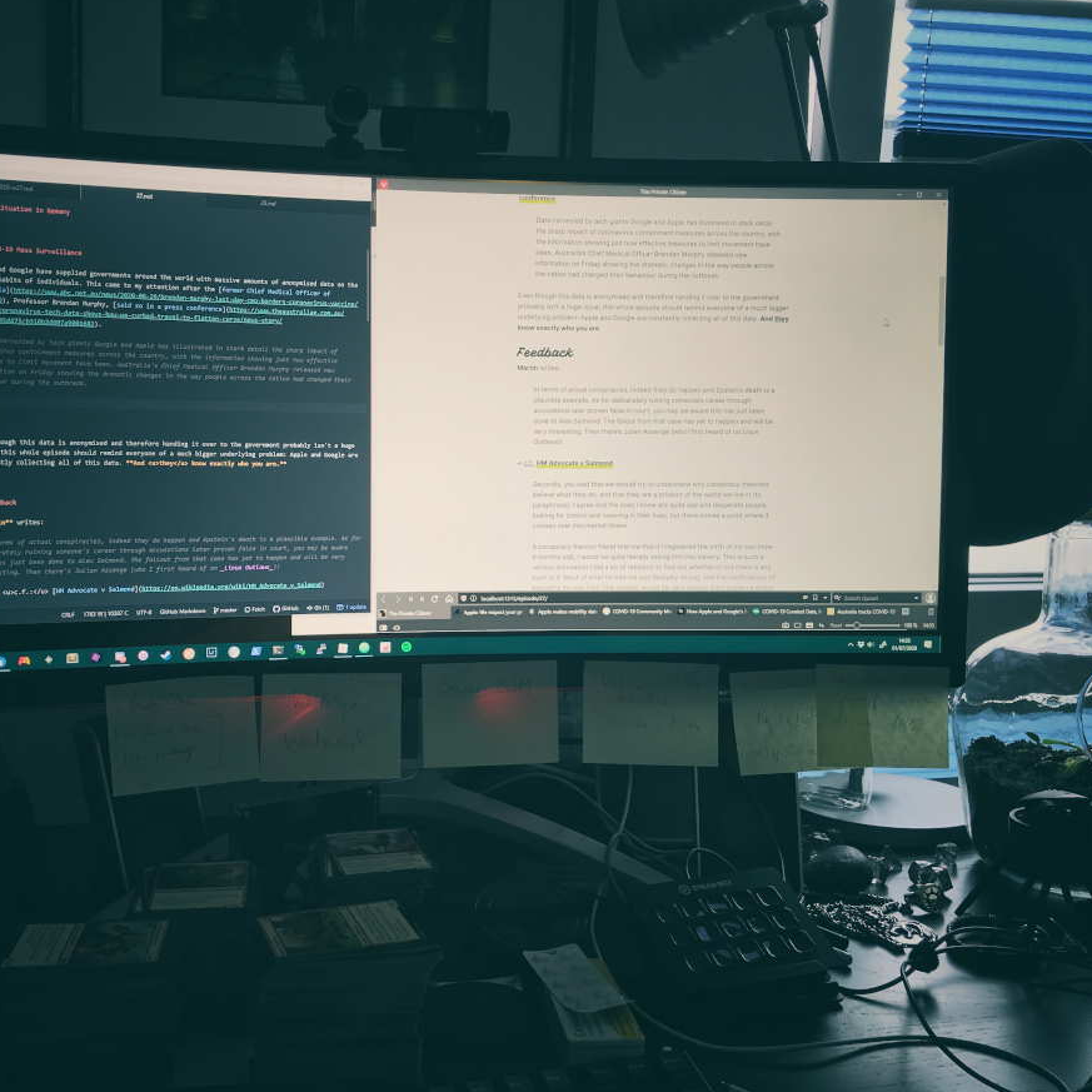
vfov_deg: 48.5
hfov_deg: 48.0
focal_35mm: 34
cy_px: 545
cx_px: 417
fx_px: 1213
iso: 25
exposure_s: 1/50
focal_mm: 3.99
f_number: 1.8
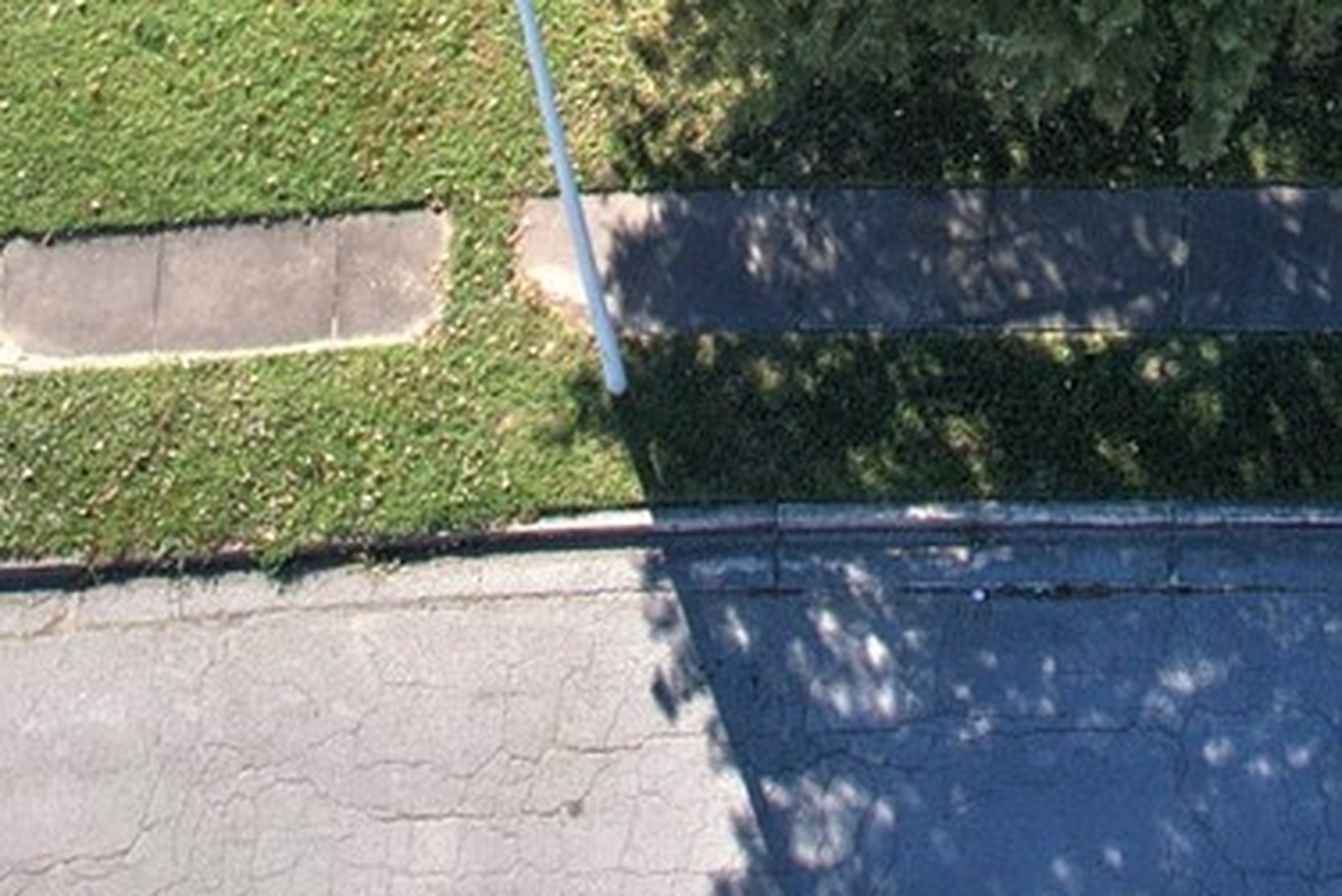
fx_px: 4438
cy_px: -1430
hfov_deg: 16.8
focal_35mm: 119
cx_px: 1335
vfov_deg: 9.8
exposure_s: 1/640
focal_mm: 8.4
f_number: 2.8
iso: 100
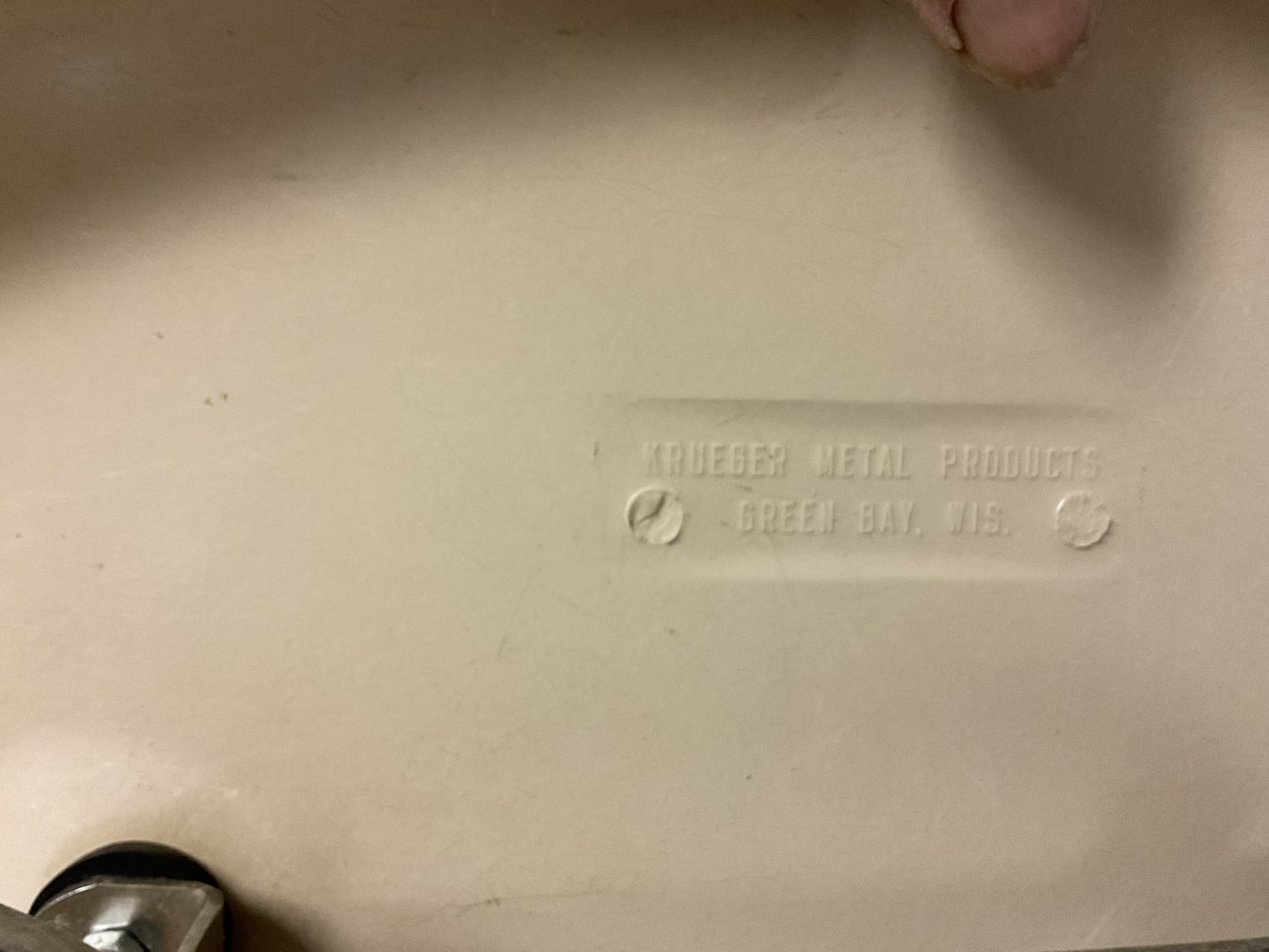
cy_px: 476
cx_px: 634
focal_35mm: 29
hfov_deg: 61.7
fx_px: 1063
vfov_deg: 48.2
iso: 200
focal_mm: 3
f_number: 1.8
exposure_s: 1/60
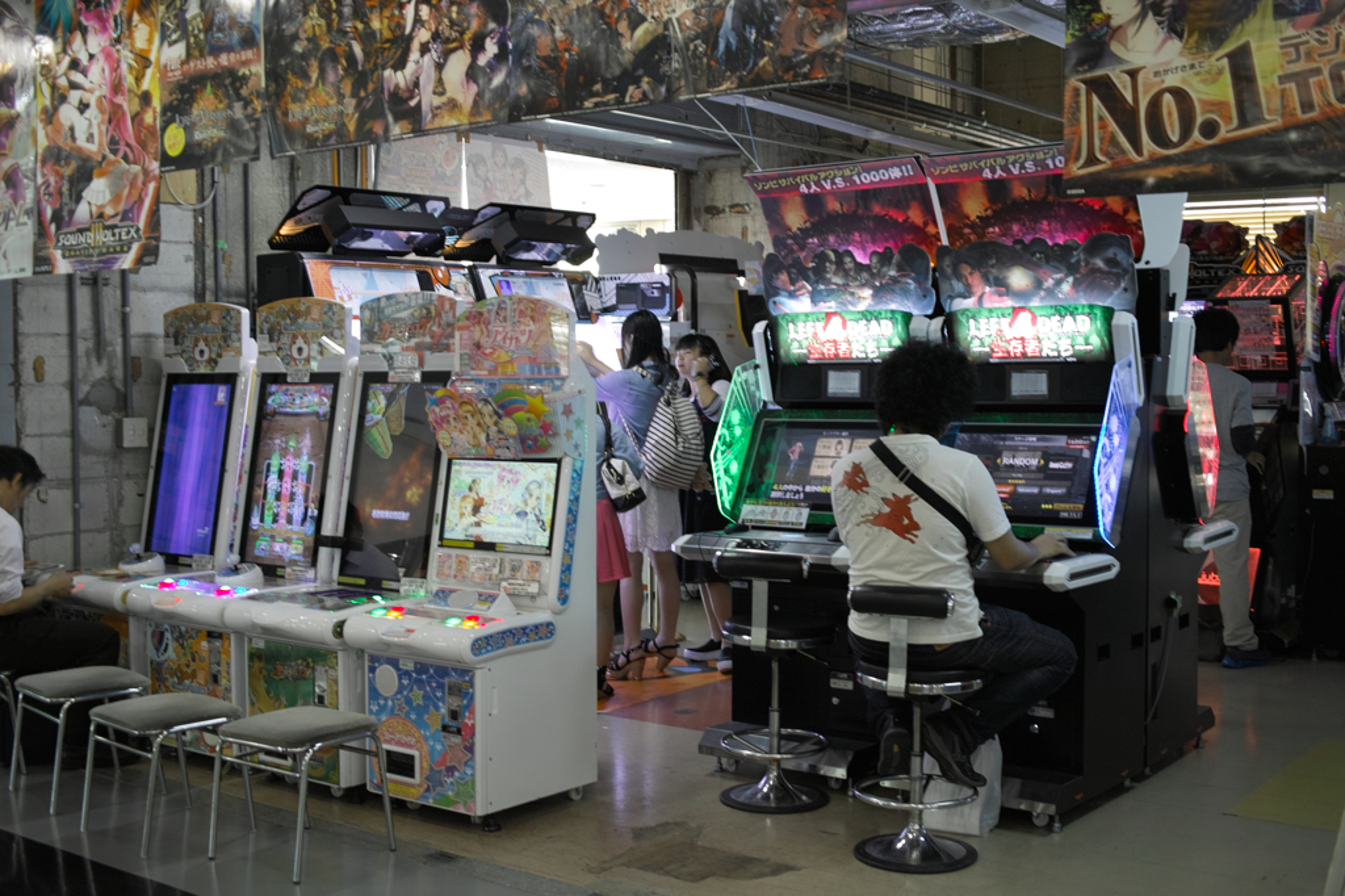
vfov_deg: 32.6
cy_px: 448
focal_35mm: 41
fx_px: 1531
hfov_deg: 47.4
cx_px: 672
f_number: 2.8
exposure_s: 1/15
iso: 200
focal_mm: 24.2
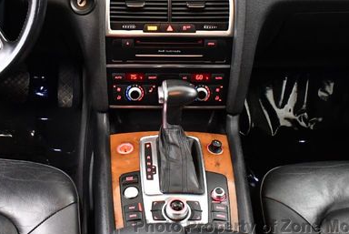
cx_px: 121
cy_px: 49
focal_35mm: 60
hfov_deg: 33.1
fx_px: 582
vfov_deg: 22.4
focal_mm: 18
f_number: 3.5
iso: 3600
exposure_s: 1/60
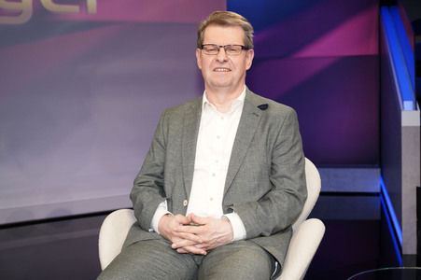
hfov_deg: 39.6
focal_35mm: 50
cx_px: 210
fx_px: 584
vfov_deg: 27.0
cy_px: 140
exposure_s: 1/125
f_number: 5
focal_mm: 50
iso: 2000
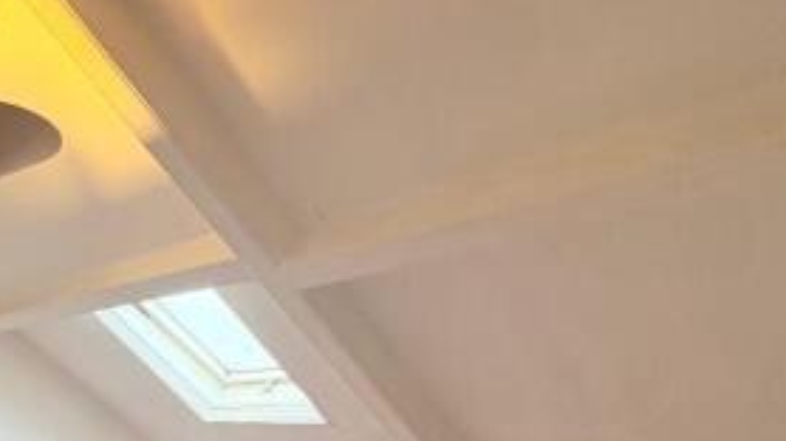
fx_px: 667
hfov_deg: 56.7
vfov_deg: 33.2
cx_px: 160
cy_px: 454
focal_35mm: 32
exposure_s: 1/100
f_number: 2.2
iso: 250
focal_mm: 2.22
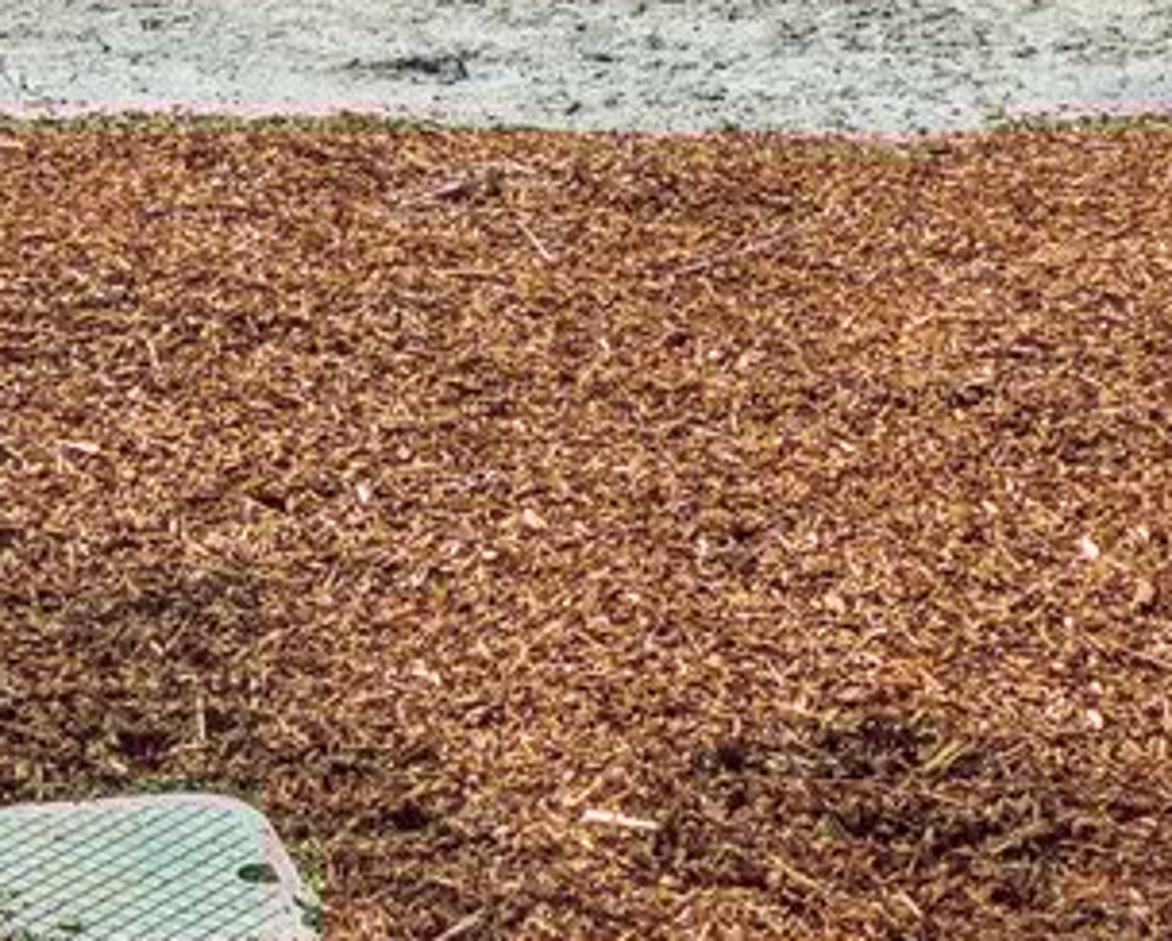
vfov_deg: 13.3
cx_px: -416
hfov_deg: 17.6
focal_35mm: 101
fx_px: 3508
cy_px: -908
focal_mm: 16
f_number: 8
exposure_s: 1/1250
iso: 400
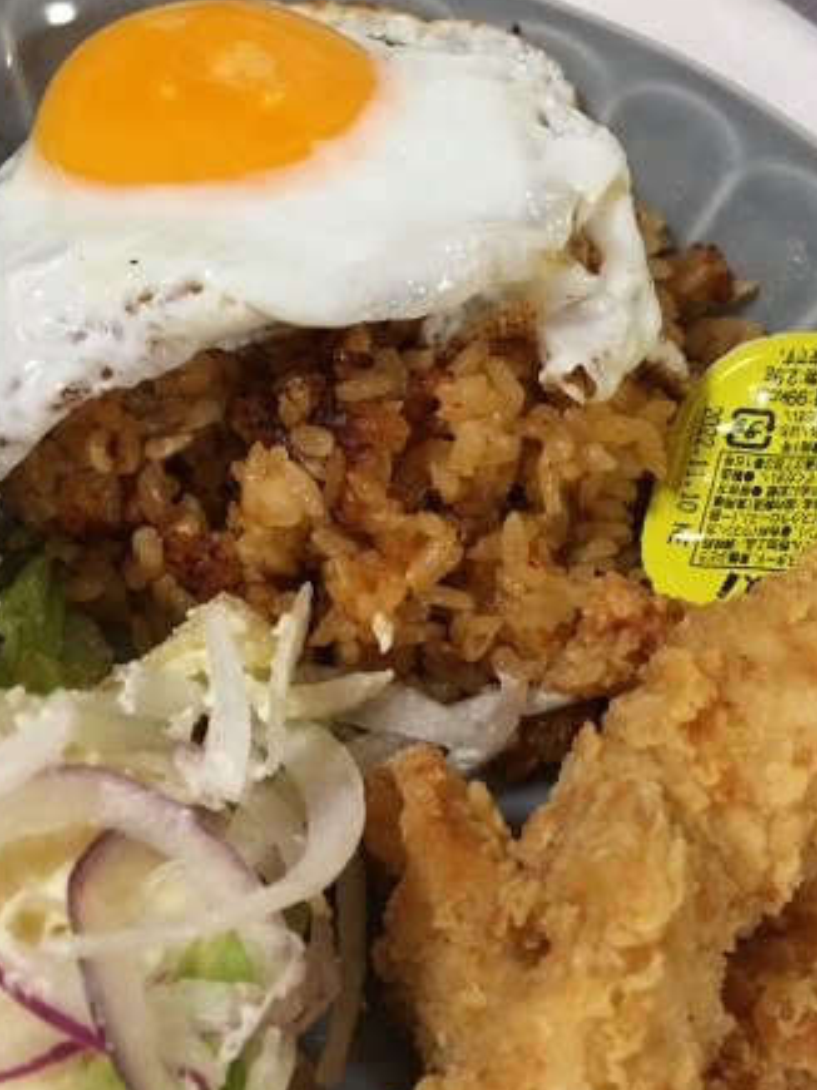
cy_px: 551
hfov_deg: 35.9
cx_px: 408
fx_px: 1259
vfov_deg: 46.8
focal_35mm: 40
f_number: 2.2
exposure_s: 1/30
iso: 160
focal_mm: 4.15
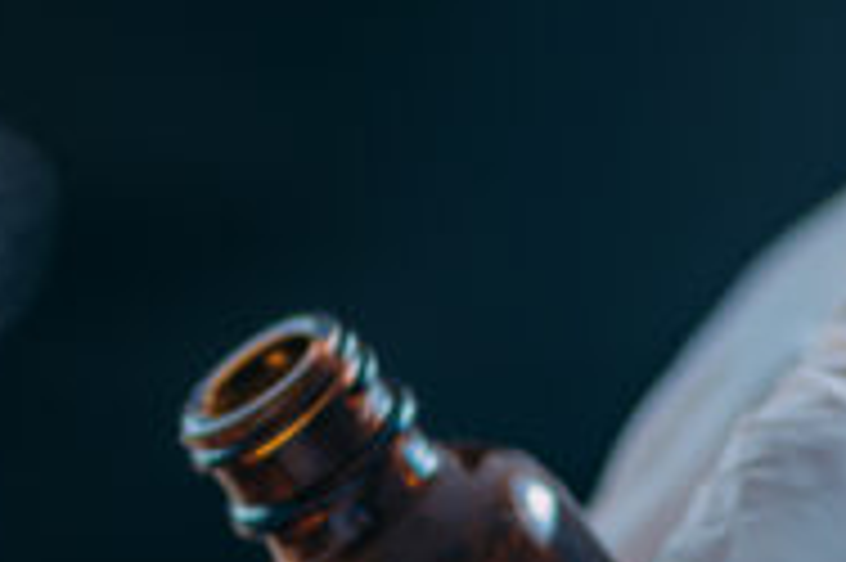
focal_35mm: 430
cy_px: 629
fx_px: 10096
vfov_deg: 3.2
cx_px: -284
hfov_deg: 4.8
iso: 64
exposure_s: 1/200
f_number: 3.2
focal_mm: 105
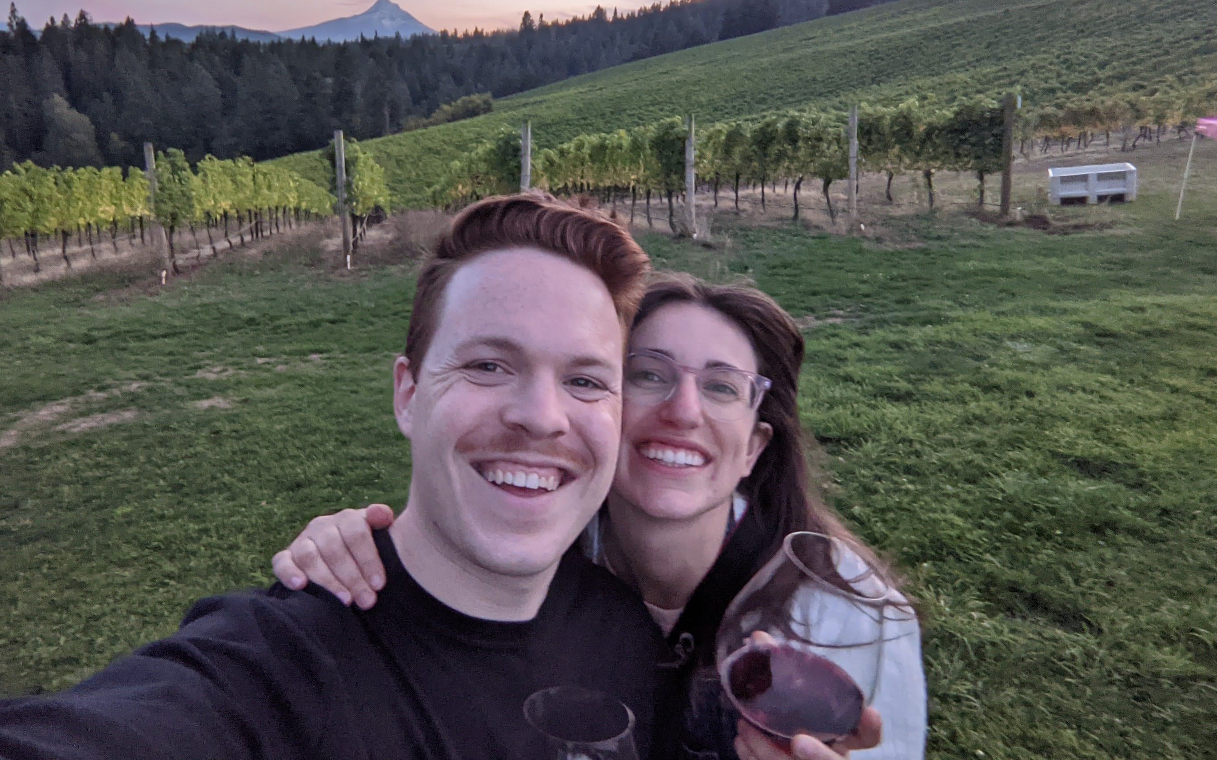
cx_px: 556
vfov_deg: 50.9
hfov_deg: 74.6
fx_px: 796
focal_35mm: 24
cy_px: 326
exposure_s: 1/30
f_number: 2.2
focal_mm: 2.03
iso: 135
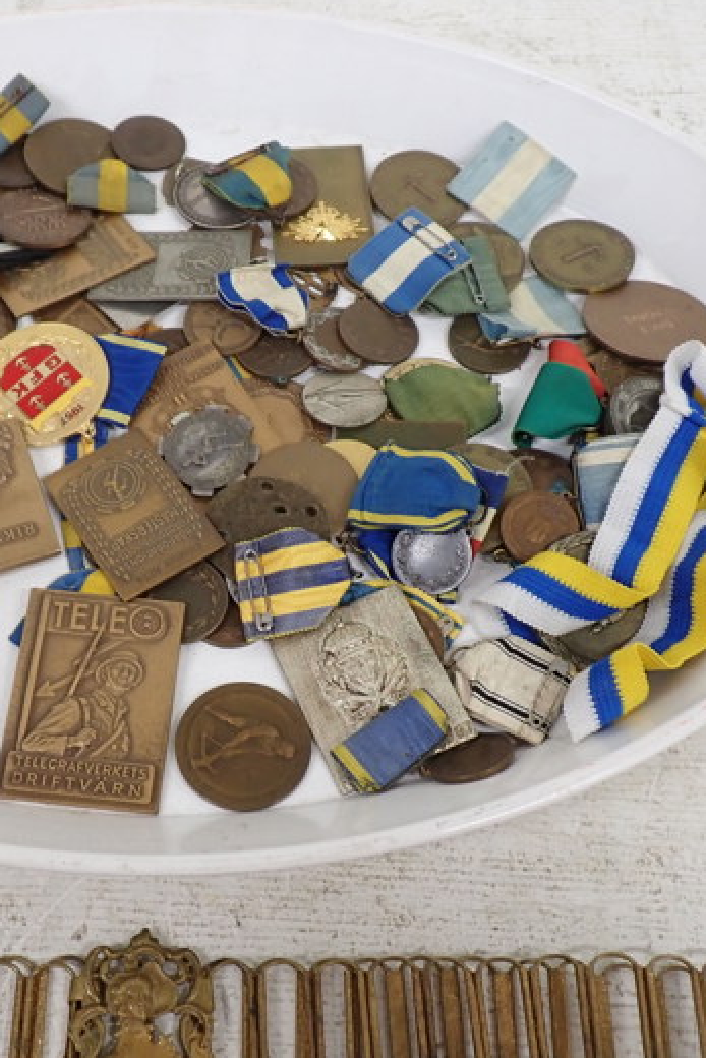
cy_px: 549
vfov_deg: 41.1
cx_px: 195
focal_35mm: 48
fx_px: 1411
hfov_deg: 27.8
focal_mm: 5.4
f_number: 2.3
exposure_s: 1/60
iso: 200
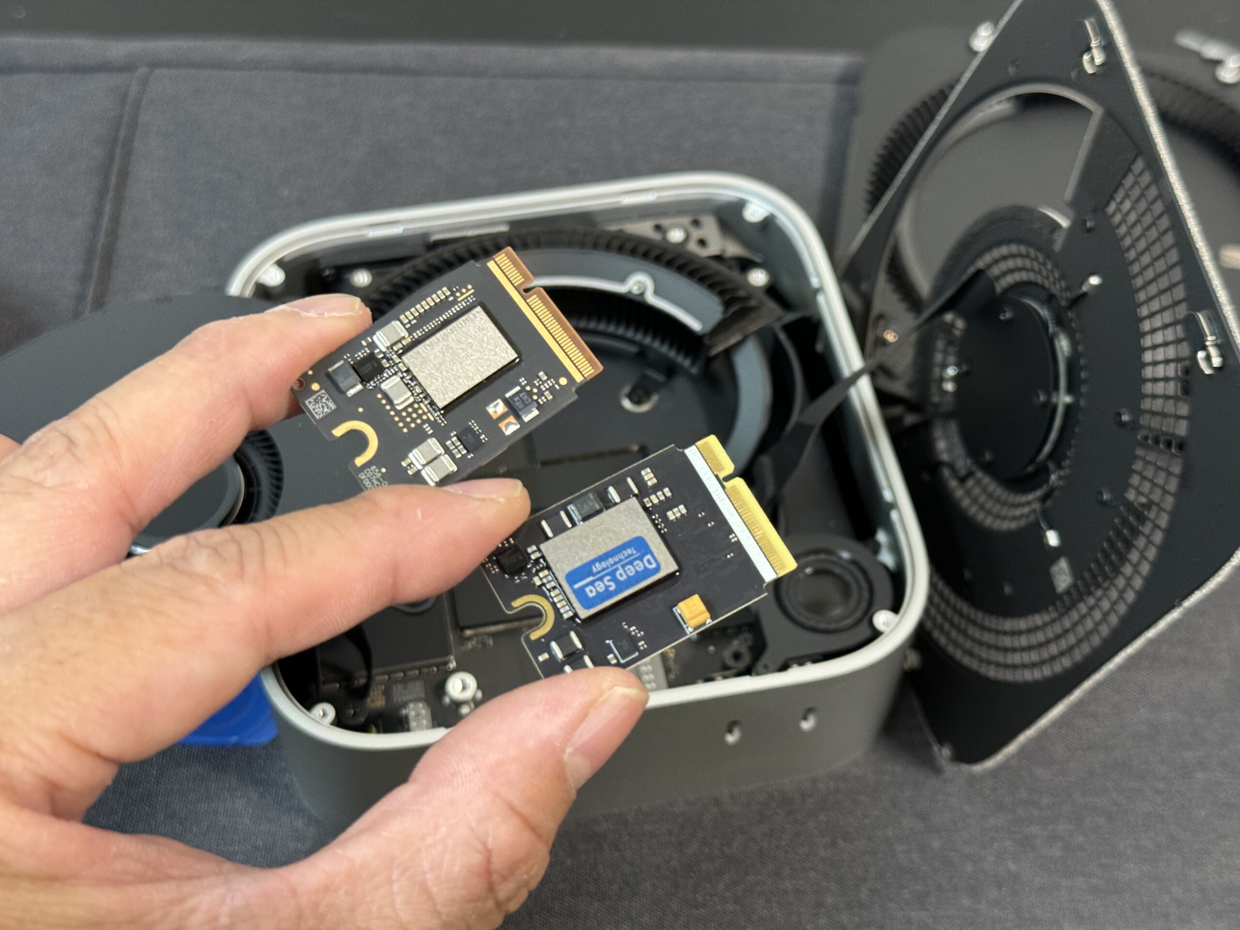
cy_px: 465
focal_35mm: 48
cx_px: 620
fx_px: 1719
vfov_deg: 30.3
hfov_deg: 39.7
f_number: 1.78
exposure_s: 1/33
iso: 200
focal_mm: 6.76
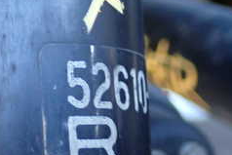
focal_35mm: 123
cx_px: 54
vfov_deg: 11.2
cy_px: 73
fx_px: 793
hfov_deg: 16.5
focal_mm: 8.4
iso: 400
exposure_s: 1/50
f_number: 3.1
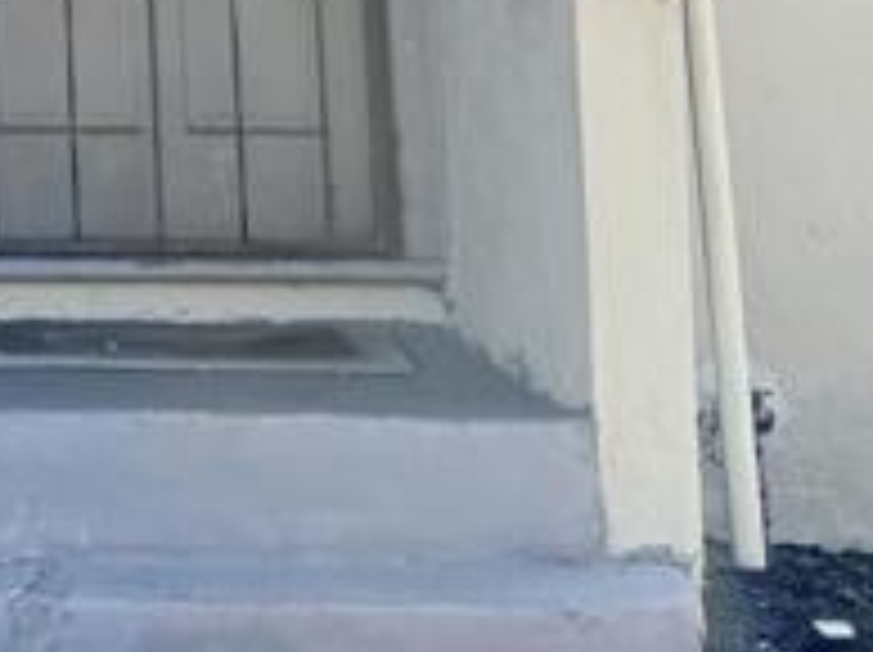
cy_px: -1039
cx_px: -243
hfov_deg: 14.9
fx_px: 3199
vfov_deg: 9.9
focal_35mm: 127
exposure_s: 1/2299
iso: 100
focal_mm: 6.76
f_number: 1.78
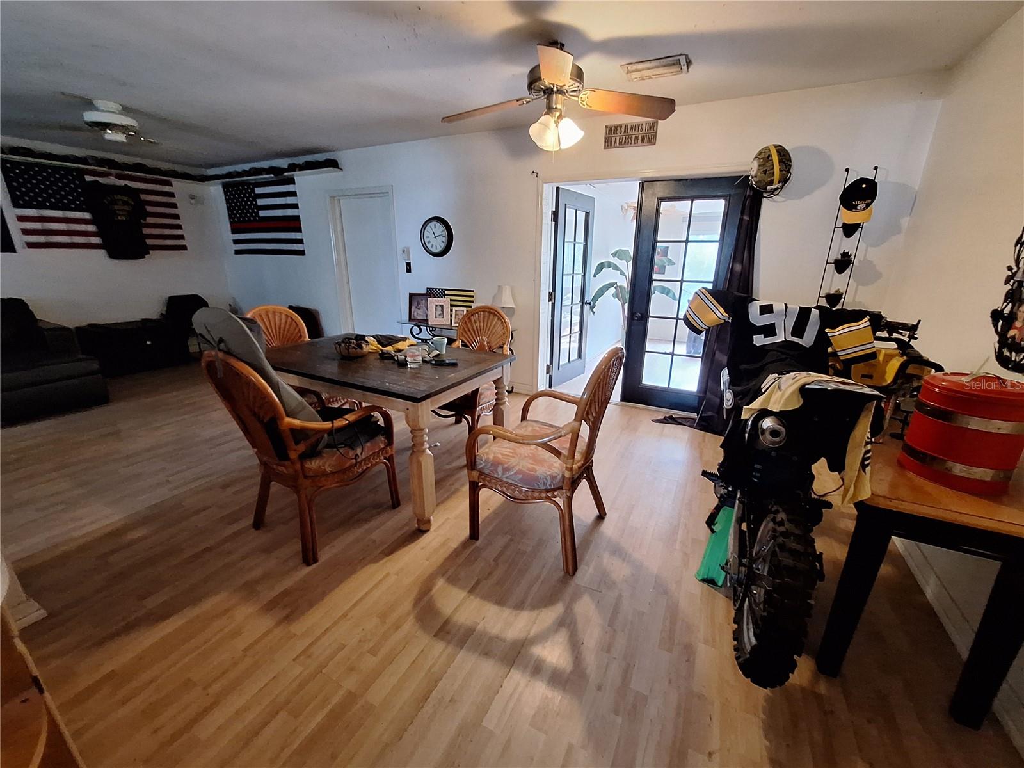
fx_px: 385
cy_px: 384
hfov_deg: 106.2
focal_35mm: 13
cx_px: 512
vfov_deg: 89.9
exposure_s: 1/24
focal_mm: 1.74
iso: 250
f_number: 2.2
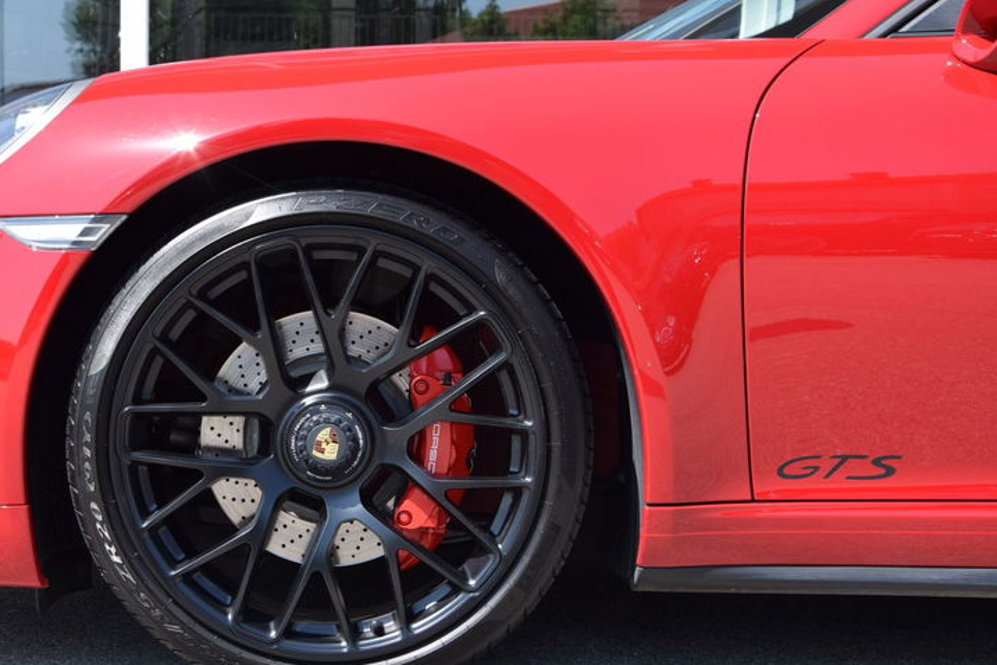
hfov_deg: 33.0
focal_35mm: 60
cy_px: 362
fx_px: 1662
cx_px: 307
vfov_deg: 22.6
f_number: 9
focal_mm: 28
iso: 200
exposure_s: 1/320
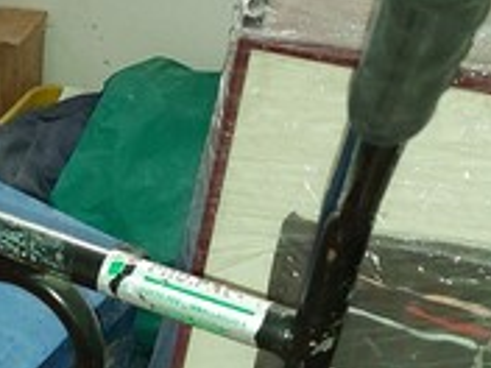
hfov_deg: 22.6
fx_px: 1163
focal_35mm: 82
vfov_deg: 16.6
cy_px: 527
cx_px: -42
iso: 500
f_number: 1.8
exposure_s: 1/25
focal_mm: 5.23
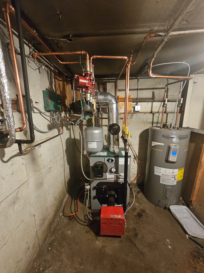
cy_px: 136
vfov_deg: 106.2
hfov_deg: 89.9
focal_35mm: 13
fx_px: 102
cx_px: 102
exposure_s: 1/24
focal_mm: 2.2
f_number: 2.2
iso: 1000
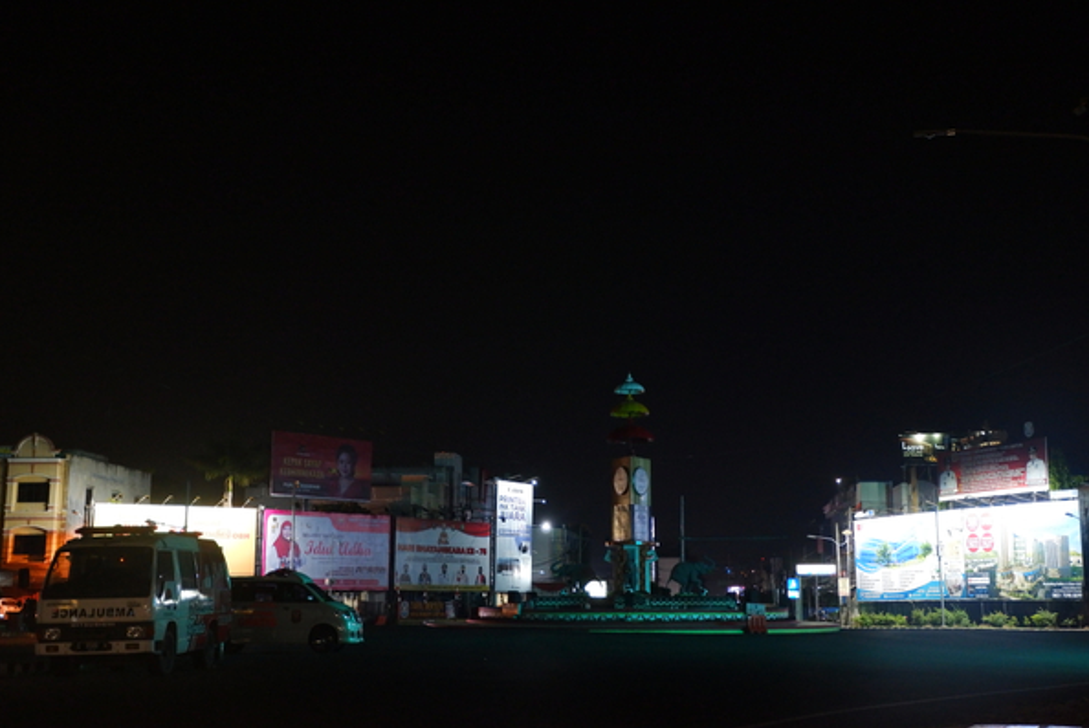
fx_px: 1271
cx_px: 546
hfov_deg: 46.4
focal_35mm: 42
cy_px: 357
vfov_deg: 31.9
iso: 2000
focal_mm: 26.9
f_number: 4.5
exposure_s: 1/15
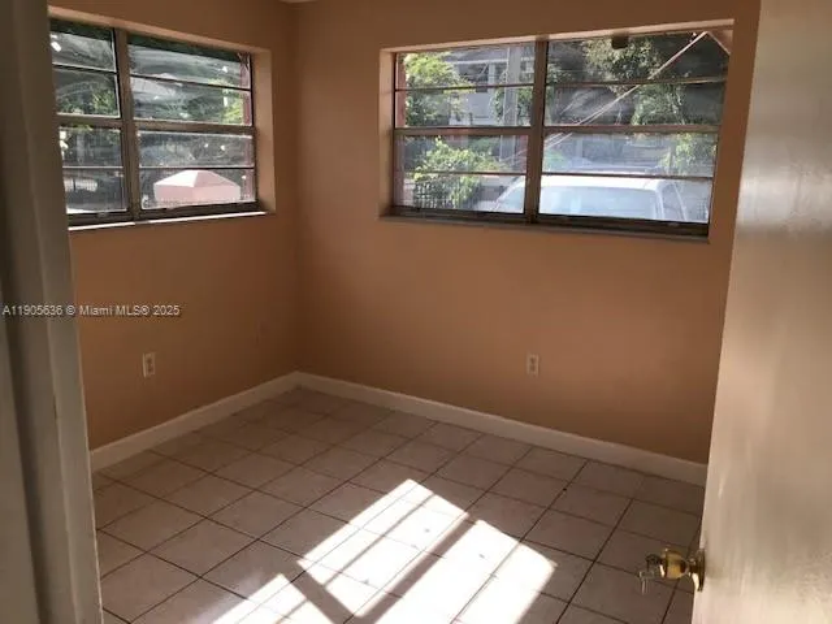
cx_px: 416
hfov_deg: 63.4
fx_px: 673
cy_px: 312
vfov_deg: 49.7
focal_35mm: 28
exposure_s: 1/643
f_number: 1.8
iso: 20
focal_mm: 3.99
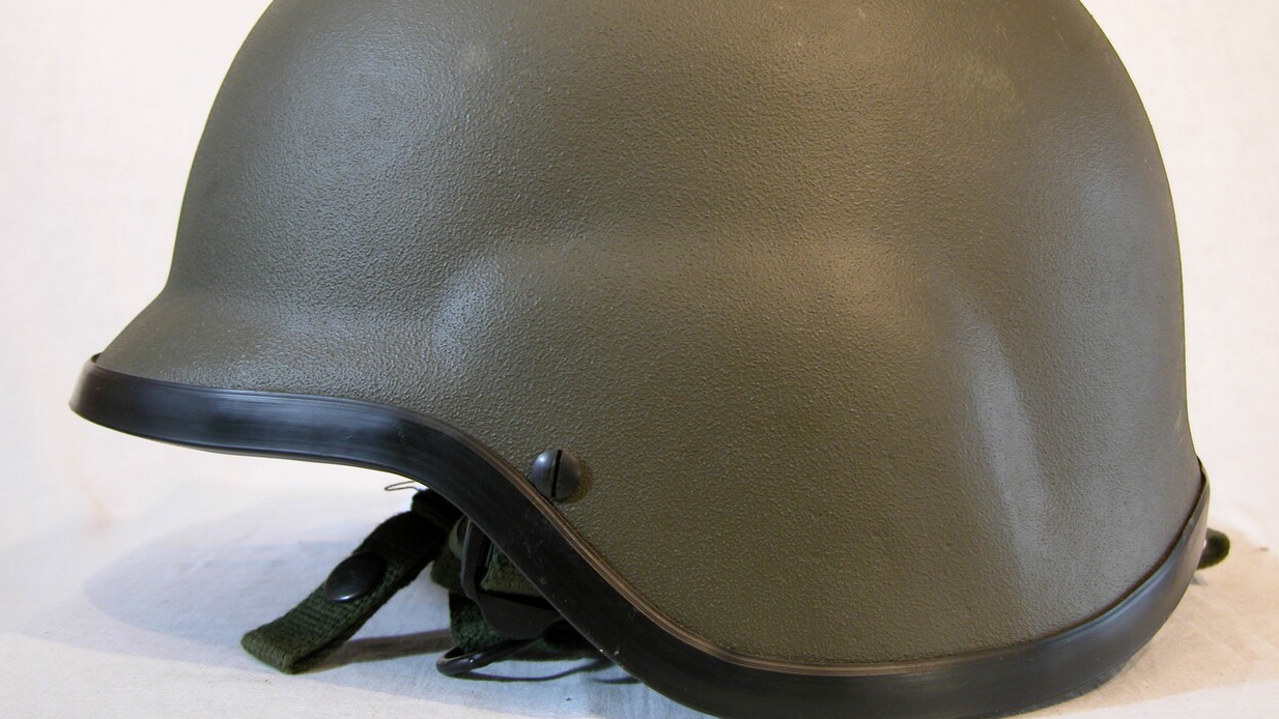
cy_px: 301
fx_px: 1763
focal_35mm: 52
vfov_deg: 23.0
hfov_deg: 39.9
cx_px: 645
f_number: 3
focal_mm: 11.6
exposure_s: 1/5.4
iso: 100
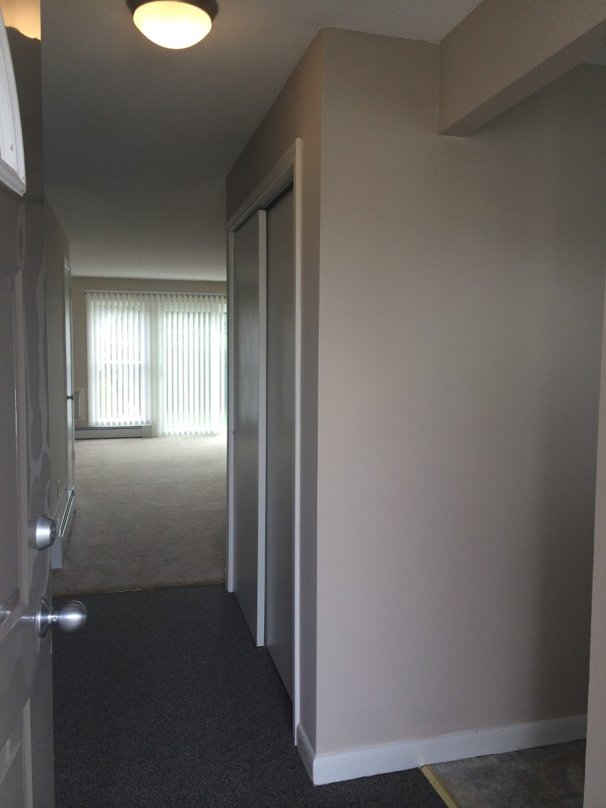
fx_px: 700
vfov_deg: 60.0
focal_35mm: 30
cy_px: 404
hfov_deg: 46.8
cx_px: 303
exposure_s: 1/120
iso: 64
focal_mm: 4.12
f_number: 2.2
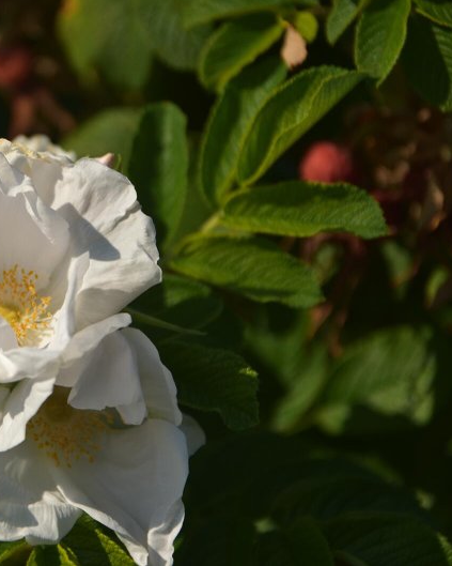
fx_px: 2492
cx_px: 37
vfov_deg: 12.9
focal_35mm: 149
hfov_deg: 10.3
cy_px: 282
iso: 100
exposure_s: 1/800
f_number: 4
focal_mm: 70
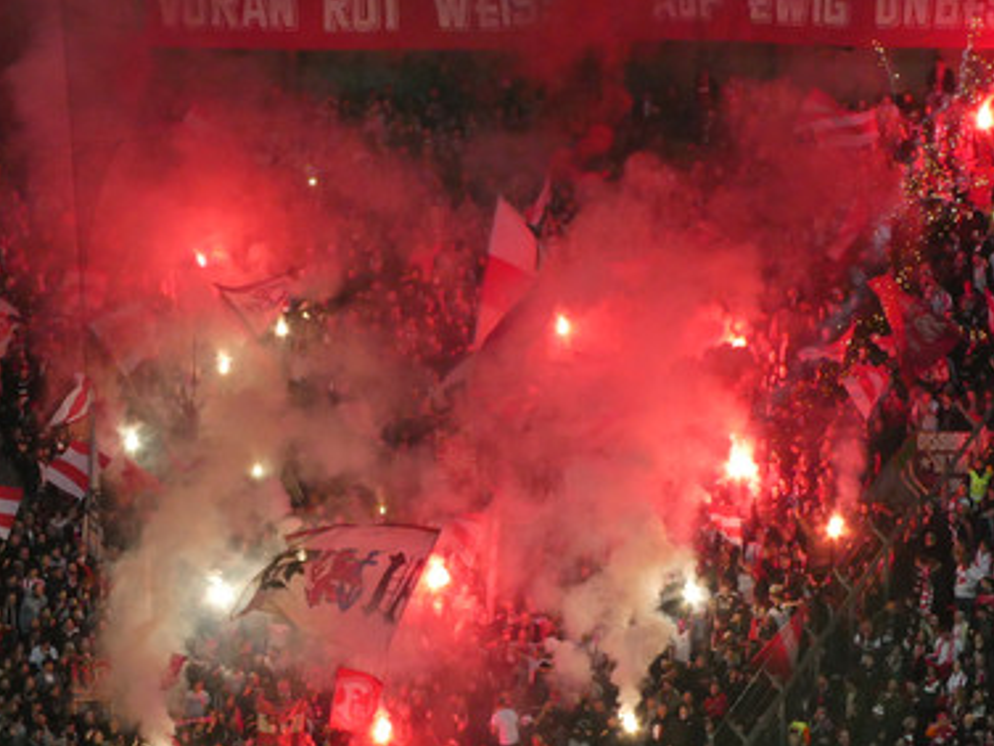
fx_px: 6604
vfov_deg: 6.5
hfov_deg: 8.6
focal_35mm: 230
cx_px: 455
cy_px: 439
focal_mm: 24.2
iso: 400
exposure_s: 1/125
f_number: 5.3
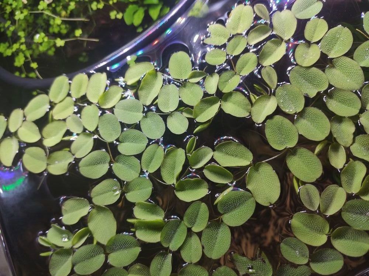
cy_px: 138
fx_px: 277
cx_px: 184
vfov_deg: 53.1
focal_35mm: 26
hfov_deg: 67.3
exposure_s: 1/50
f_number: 1.75
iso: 117
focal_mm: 4.77
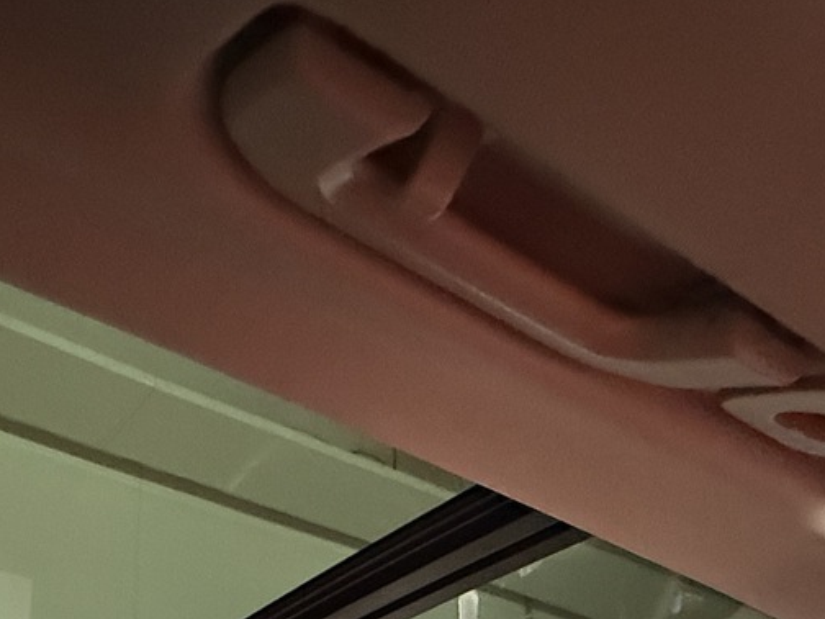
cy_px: 848
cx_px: 74
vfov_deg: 28.1
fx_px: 953
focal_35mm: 40
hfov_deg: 42.7
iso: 1250
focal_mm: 2.22
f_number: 2.2
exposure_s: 1/60
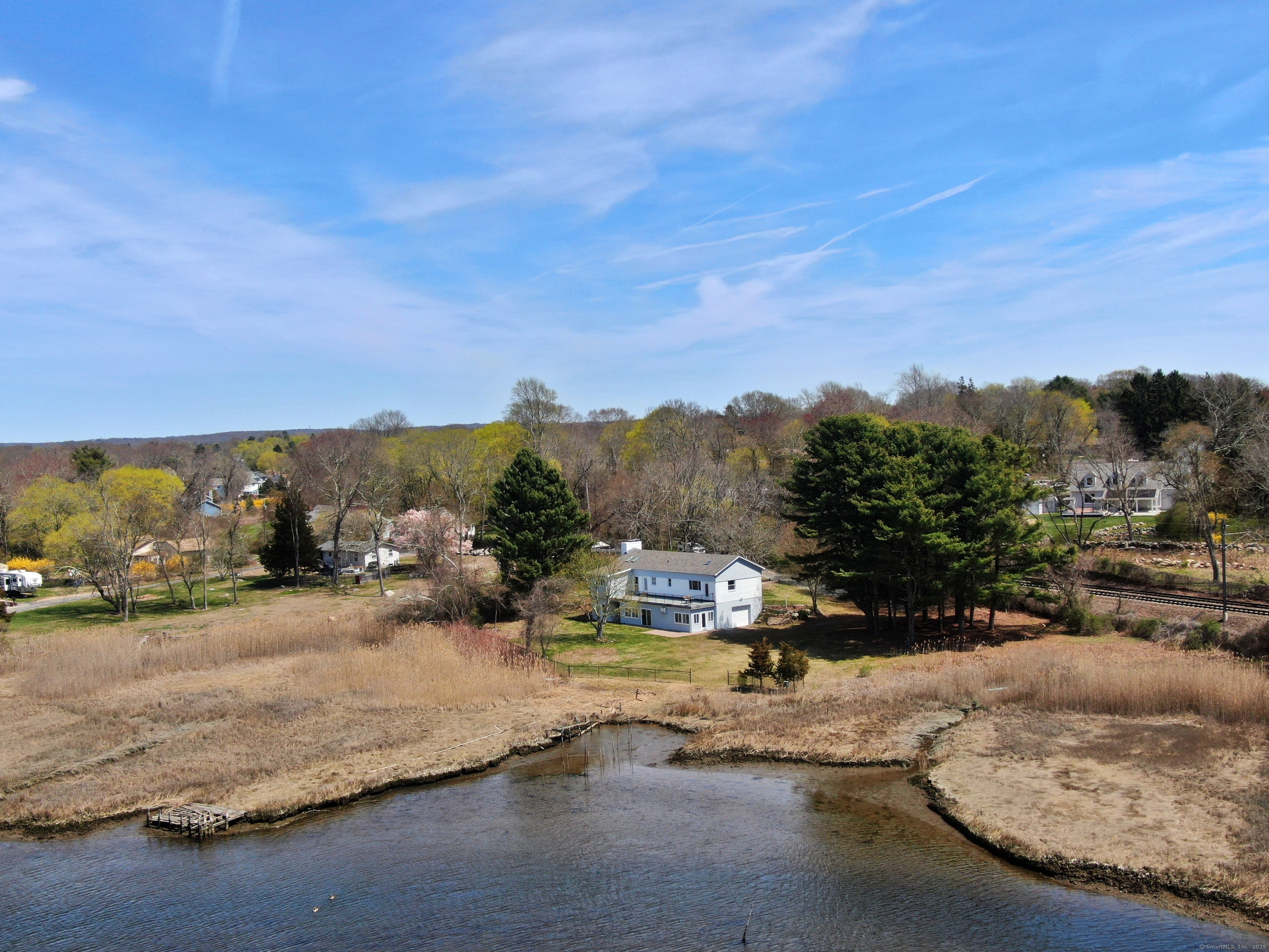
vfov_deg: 36.8
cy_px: 476
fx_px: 1430
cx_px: 634
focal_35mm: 39
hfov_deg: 47.9
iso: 100
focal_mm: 6.77
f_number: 3.4
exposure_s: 1/1000
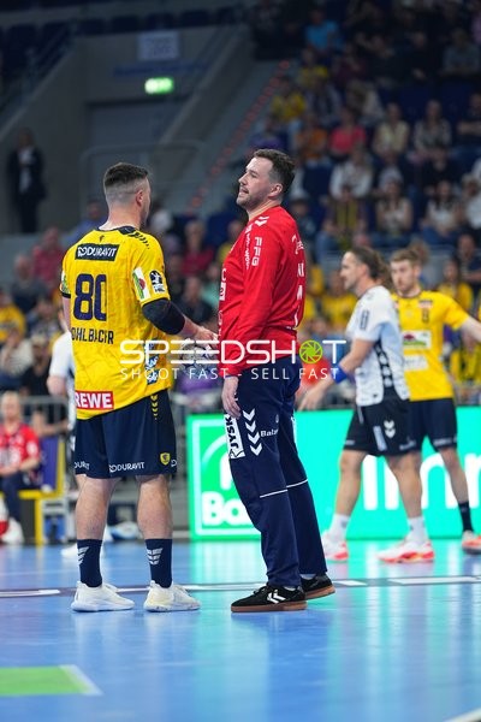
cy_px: 361
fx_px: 2705
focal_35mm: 135
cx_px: 240
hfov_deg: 10.2
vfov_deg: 15.2
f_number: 1.8
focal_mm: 135
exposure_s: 1/1600
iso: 1000
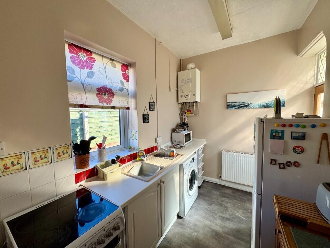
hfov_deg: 102.1
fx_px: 133
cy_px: 124
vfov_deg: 85.7
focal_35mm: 14
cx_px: 165
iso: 40
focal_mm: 2.22
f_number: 2.2
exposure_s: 1/142
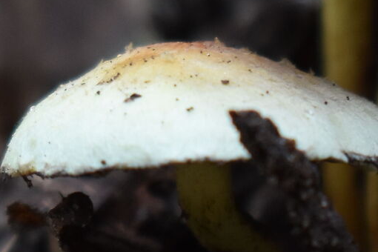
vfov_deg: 3.5
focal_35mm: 388
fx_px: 4077
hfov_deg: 5.3
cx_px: -13
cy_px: -111
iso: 800
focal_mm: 55
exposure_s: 1/125
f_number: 5.6
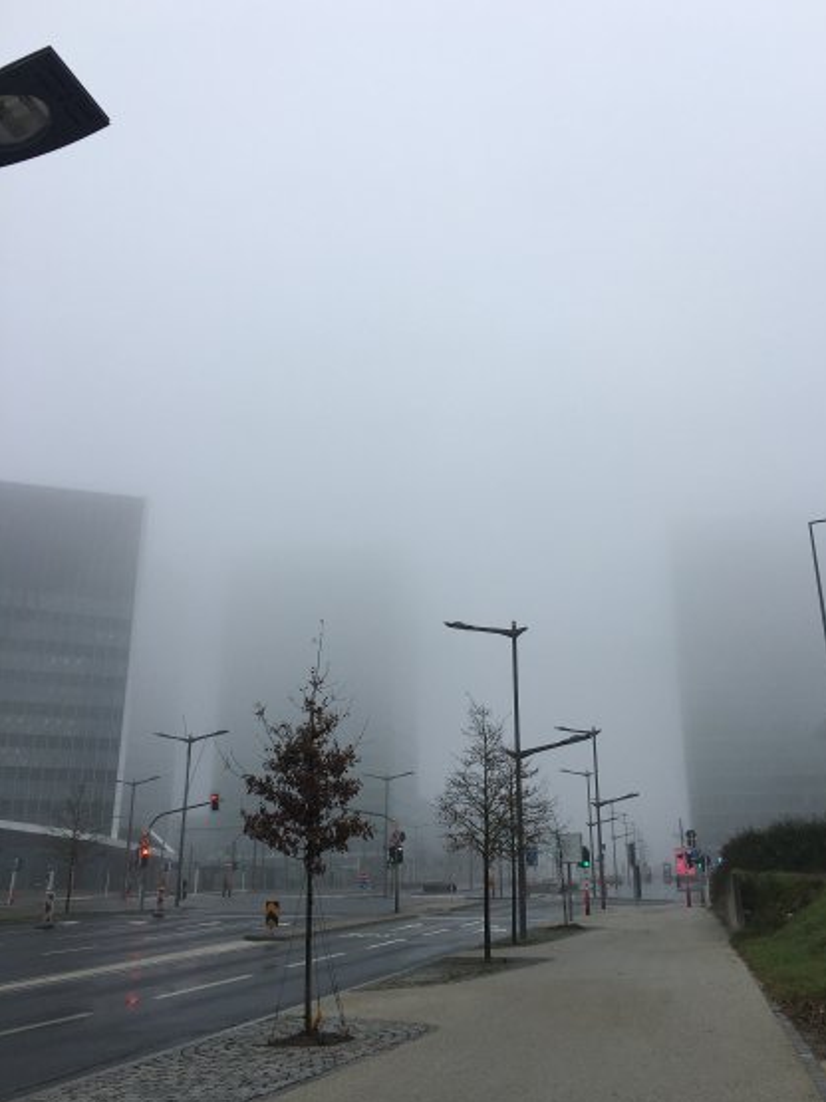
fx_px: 1018
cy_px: 576
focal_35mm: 32
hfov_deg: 44.1
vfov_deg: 56.8
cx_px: 454
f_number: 2.2
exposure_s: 1/340
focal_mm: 4.15
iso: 25
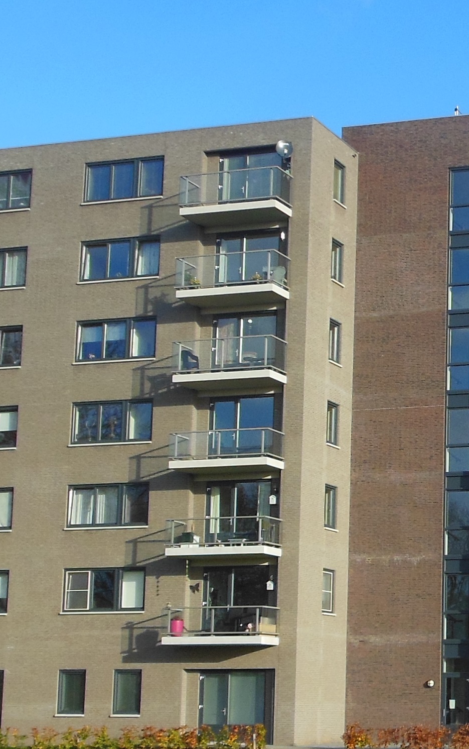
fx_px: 1636
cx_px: 579
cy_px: 432
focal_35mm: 80
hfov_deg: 15.6
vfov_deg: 25.8
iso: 125
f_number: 3.3
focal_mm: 5.2
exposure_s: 1/1000
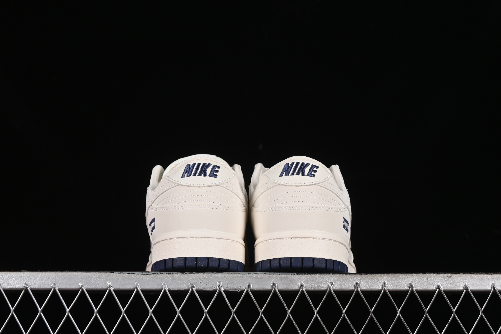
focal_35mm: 75
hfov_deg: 27.0
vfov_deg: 18.2
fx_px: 1044
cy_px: 167
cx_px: 250
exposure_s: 1/100
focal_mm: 50
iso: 160
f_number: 8
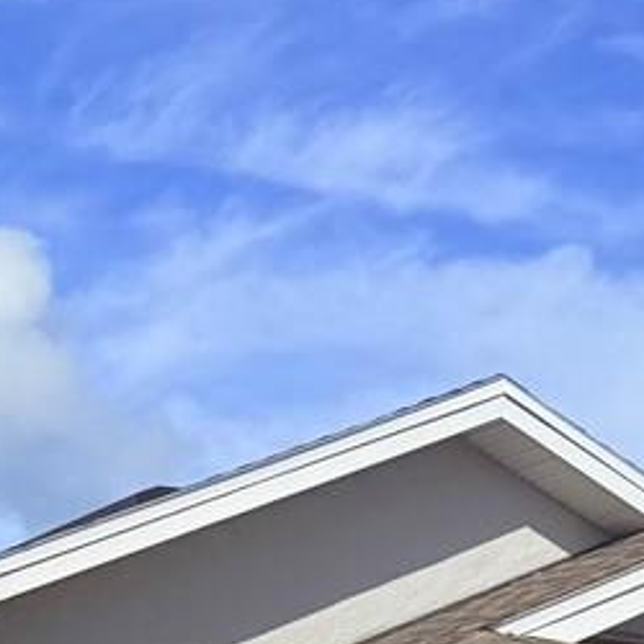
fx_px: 2863
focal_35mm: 136
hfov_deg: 12.5
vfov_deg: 12.4
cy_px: 848
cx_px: -139
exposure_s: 1/9091
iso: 80
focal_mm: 6.76
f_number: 1.78
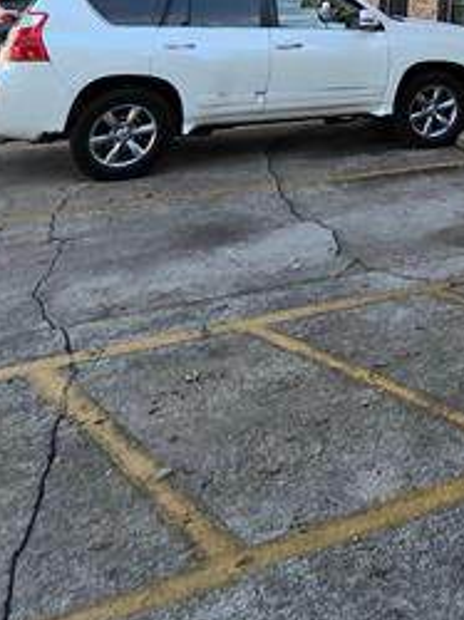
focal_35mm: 40
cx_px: 605
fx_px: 716
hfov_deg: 29.0
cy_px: -206
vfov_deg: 33.0
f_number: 2.2
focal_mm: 2.2
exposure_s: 1/833
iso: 50
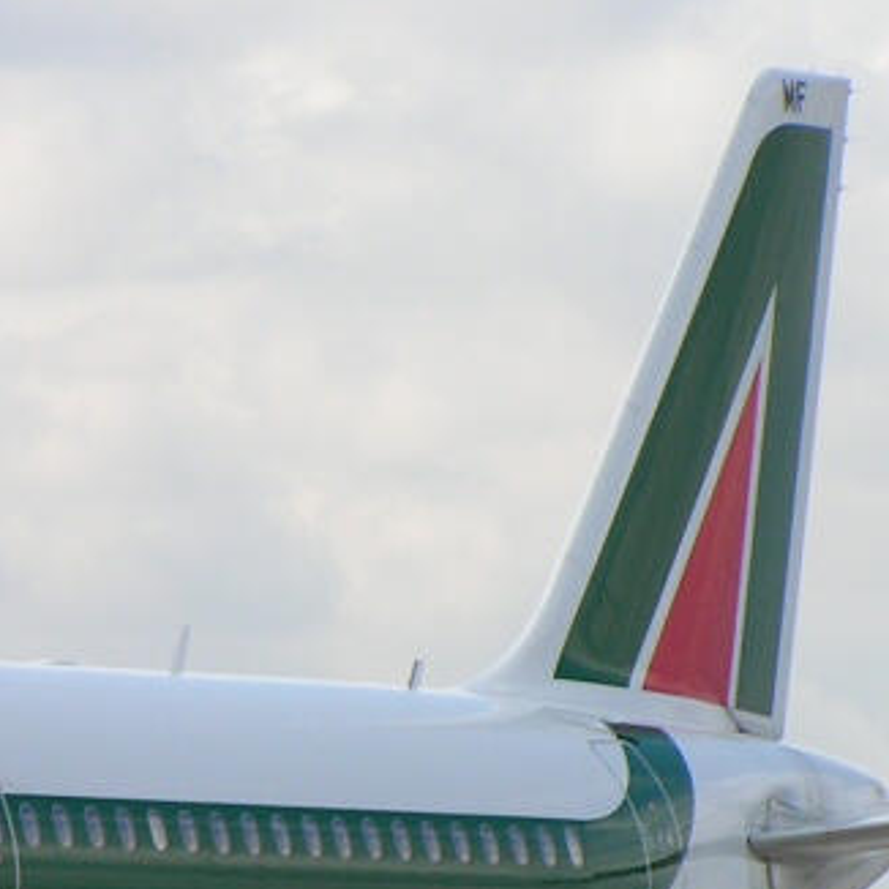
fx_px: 16881
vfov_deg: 3.0
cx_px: -243
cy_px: 908
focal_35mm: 581
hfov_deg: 3.0
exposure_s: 1/320
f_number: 5.6
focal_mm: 34.7
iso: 50
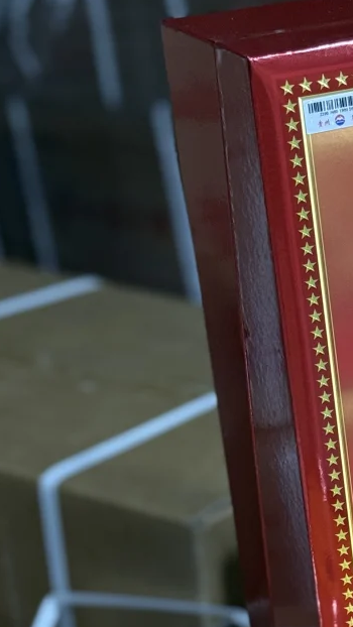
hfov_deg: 9.9
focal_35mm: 121
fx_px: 2013
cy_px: 625
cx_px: 439
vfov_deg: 17.3
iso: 160
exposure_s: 1/60
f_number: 1.78
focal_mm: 6.76
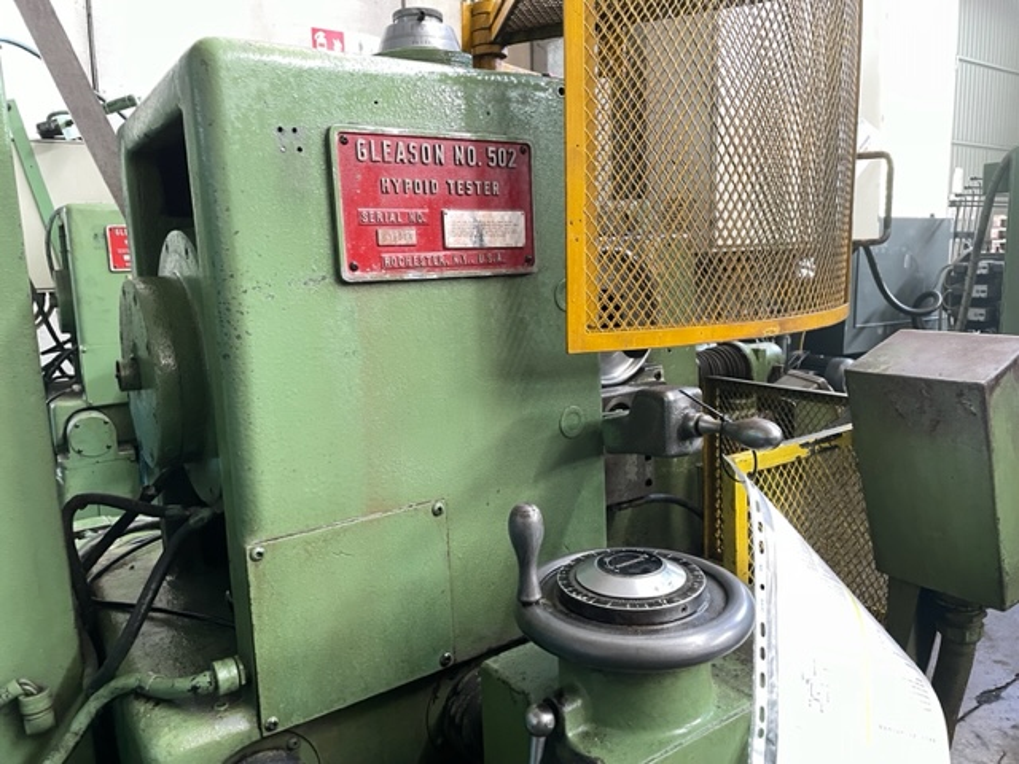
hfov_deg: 67.3
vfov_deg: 53.1
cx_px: 510
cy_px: 382
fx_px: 765
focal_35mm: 26
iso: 160
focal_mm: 4.2
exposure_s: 1/60
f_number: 1.6
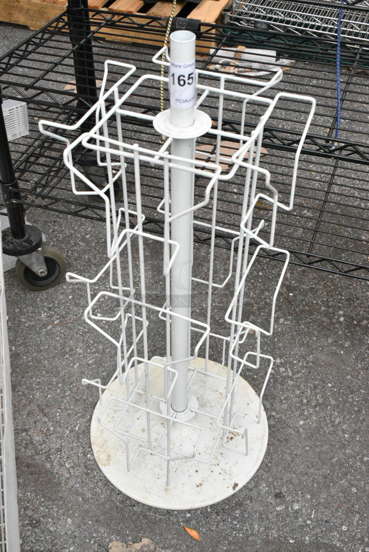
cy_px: 276
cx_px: 184
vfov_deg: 46.4
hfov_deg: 31.9
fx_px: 645
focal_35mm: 42
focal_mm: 28
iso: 6400
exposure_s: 1/500
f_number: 11
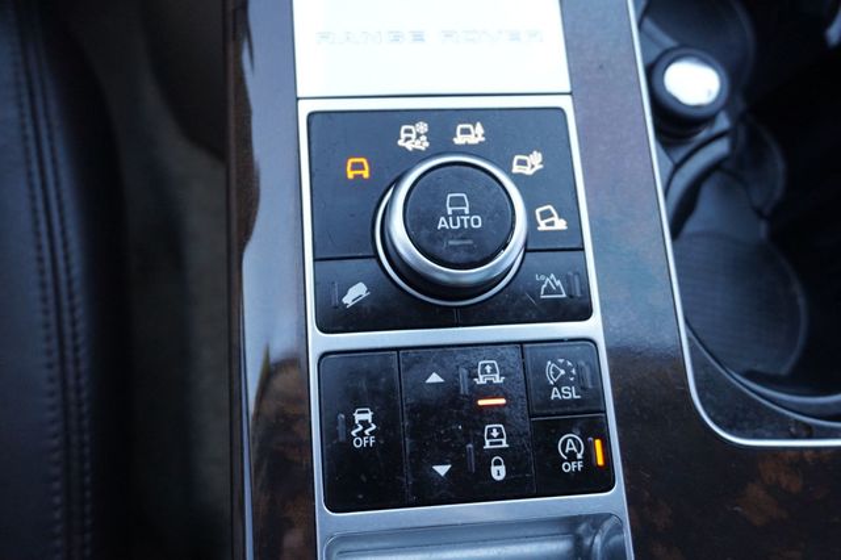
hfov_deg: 55.1
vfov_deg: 38.3
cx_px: 420
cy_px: 280
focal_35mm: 34
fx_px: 806
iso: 640
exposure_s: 1/60
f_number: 4
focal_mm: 23
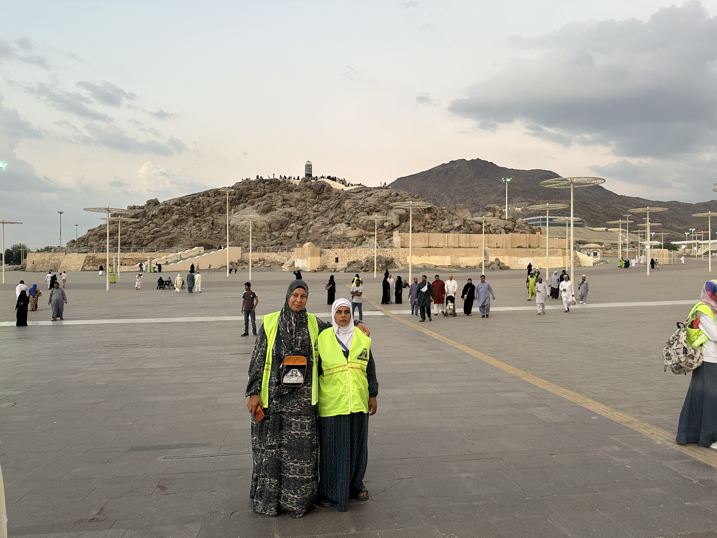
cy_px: 269
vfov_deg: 56.8
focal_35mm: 24
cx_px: 358
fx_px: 497
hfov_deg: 71.6
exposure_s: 1/60
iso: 125
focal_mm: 6.86
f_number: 1.78
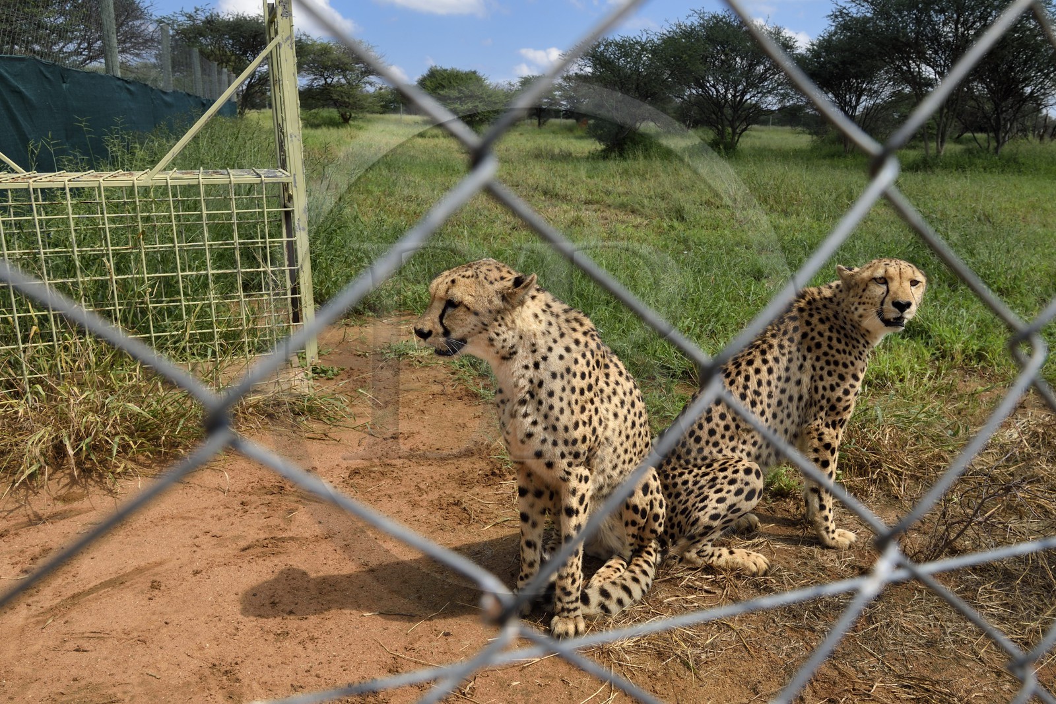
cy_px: 352
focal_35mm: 27
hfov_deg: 67.4
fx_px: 792
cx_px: 528
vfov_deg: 47.9
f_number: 11
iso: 200
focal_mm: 27
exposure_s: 1/320
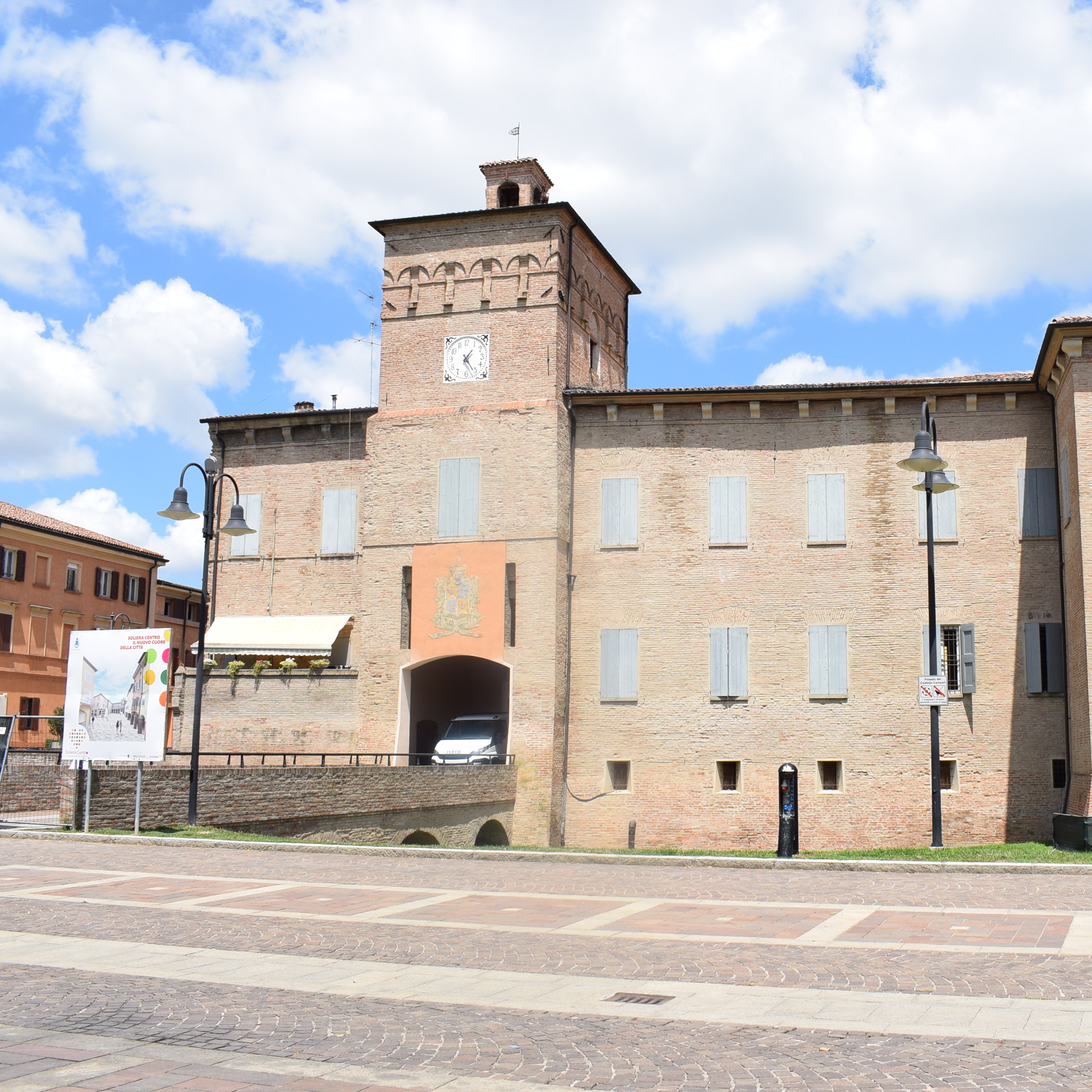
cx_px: 723
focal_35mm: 35
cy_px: 547
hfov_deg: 46.5
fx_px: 1249
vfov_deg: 47.2
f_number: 10
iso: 200
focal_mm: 18
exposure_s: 1/400
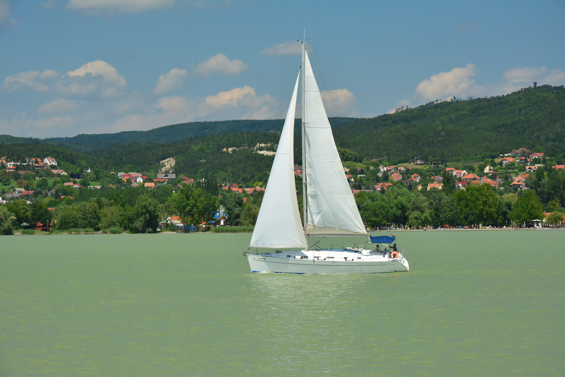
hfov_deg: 13.0
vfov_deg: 8.7
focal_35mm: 159
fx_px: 2488
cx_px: 281
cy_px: 189
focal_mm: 105
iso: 1000
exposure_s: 1/1000
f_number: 10
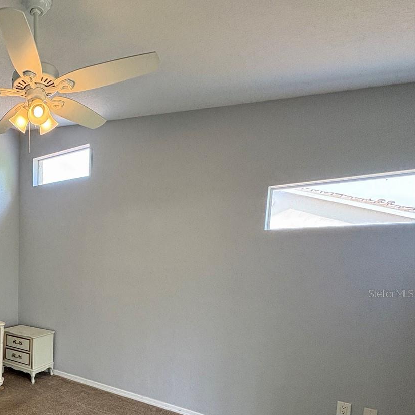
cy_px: 293
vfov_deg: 62.5
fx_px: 326
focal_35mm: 24
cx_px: 14
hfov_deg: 53.3
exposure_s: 1/120
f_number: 2.2
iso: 160
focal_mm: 2.22
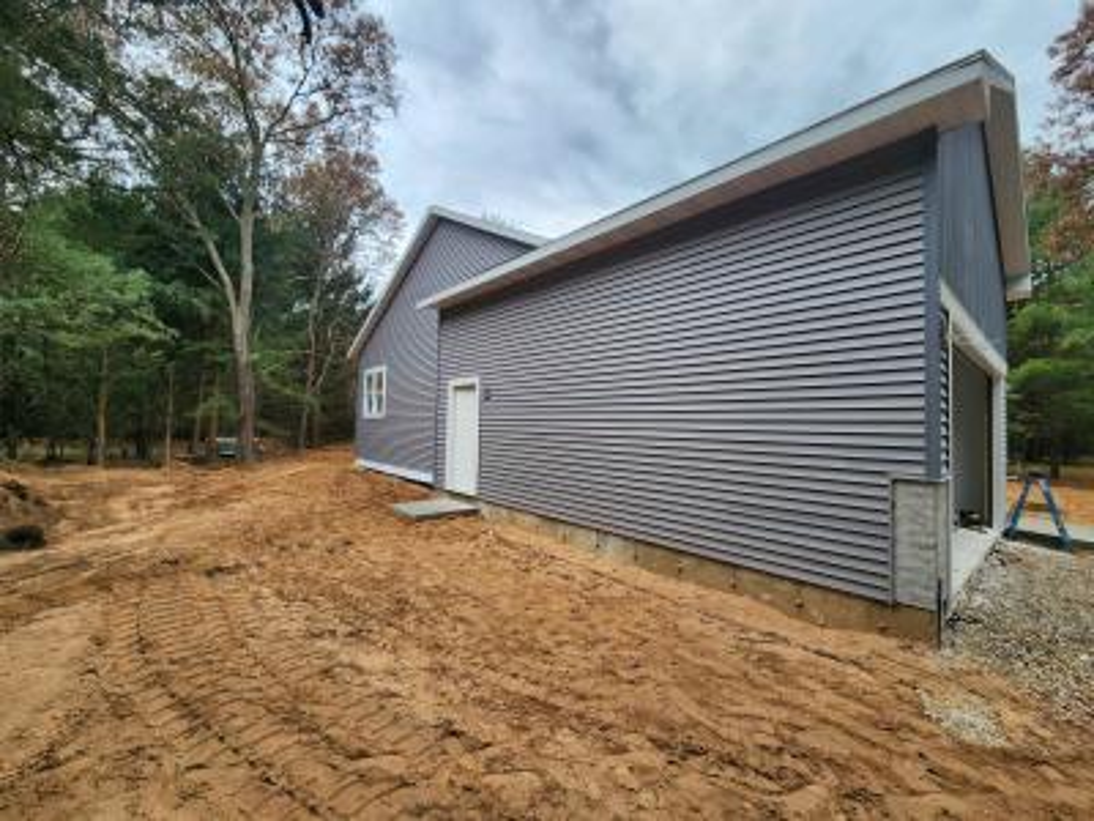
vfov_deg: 89.9
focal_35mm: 13
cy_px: 410
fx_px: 411
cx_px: 547
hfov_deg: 106.2
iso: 50
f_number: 2.2
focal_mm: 2.2
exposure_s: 1/167
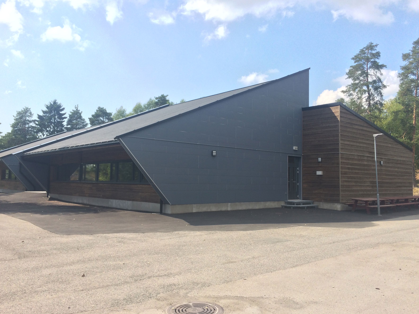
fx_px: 375
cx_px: 212
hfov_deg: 58.4
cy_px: 157
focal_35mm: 31
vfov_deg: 45.4
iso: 32
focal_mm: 4.12
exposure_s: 1/1244
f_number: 2.2
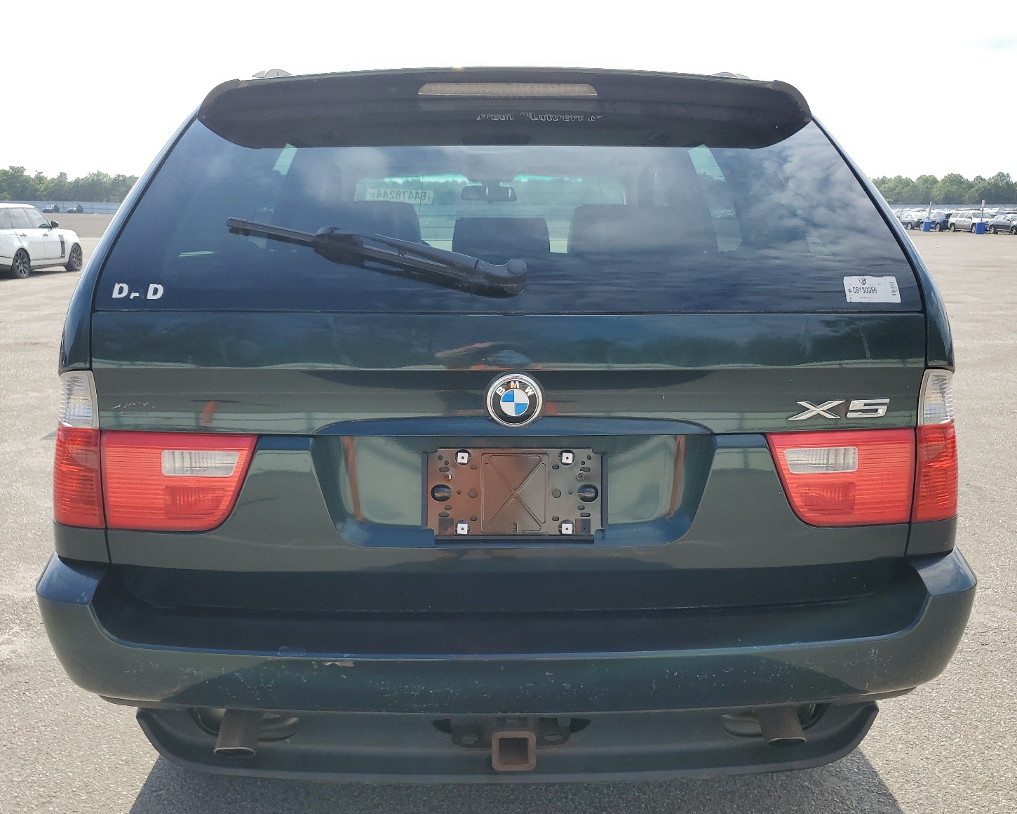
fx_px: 843
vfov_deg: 51.5
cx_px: 525
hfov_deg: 62.2
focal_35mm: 28
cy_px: 413
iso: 50
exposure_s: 1/2000
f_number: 1.5
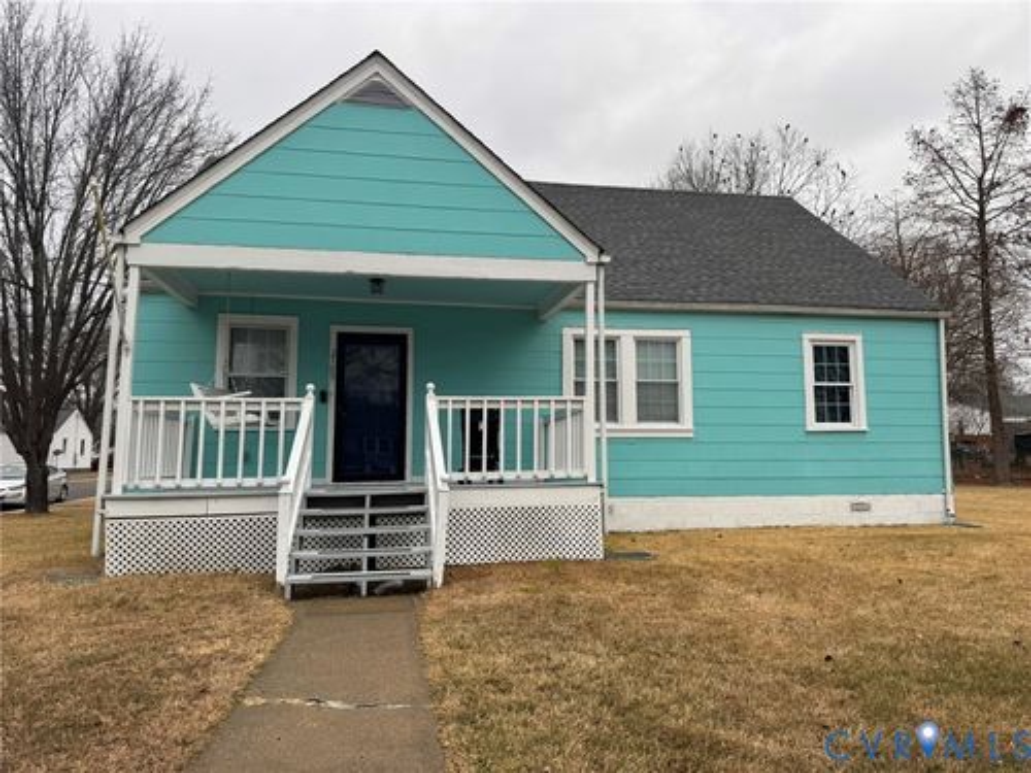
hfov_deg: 71.6
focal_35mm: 24
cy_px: 386
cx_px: 516
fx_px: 715
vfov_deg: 56.8
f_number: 1.78
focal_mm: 6.76
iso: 80
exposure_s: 1/888
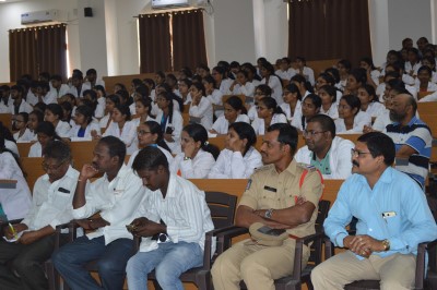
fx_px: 728
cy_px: 145
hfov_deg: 33.4
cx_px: 218
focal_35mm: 60
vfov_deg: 22.6
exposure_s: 1/60
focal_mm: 40
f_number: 5.3
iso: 1400
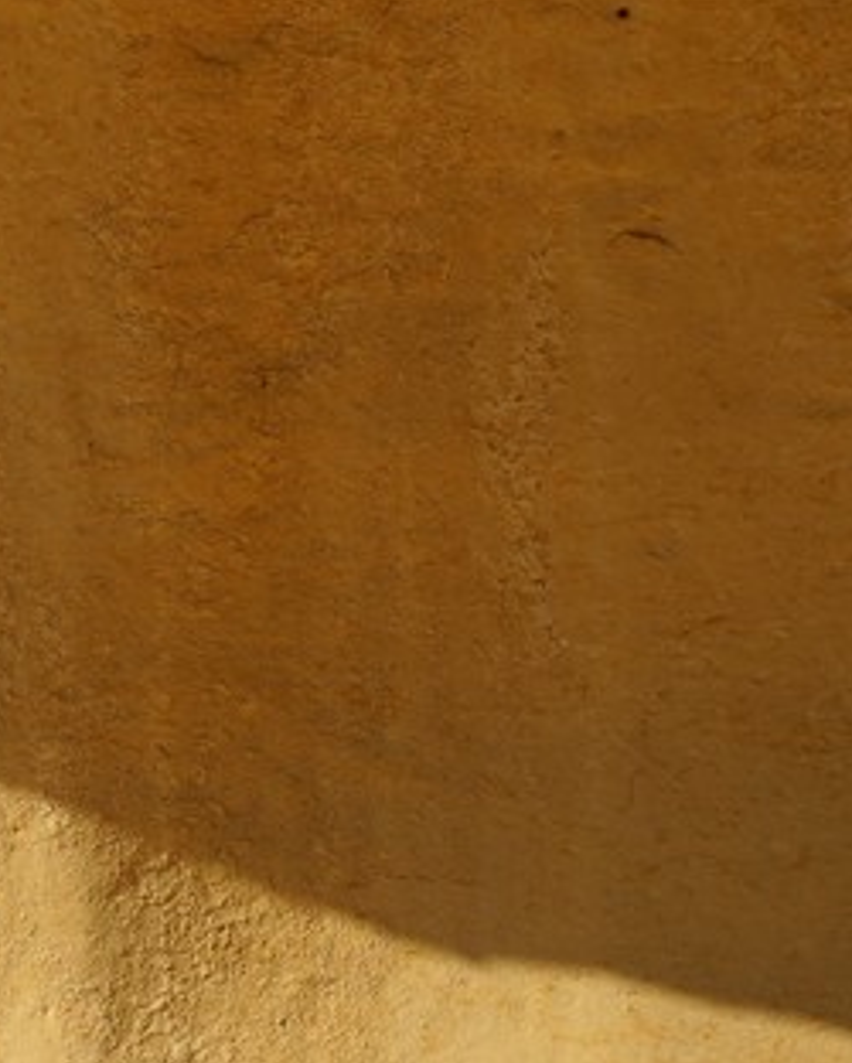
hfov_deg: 14.2
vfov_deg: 18.9
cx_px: -457
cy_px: 743
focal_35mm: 101
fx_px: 3180
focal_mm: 28
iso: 100
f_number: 8
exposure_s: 1/640
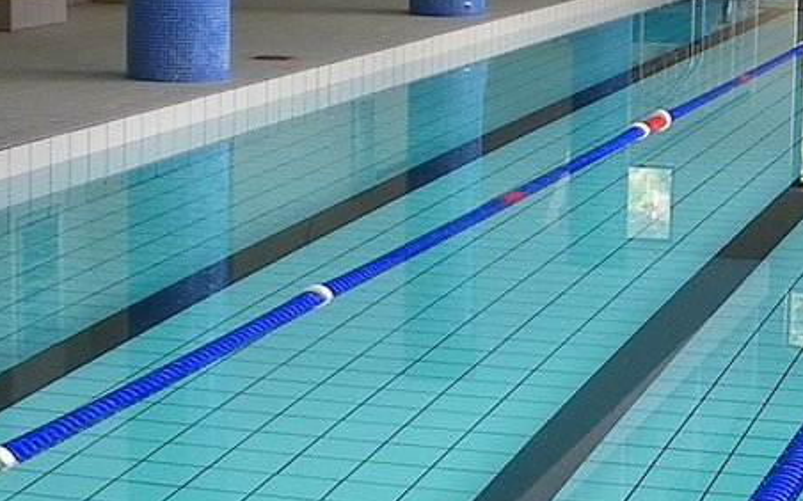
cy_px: 249
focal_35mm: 125
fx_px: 2734
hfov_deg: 16.5
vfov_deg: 10.5
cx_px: 732
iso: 64
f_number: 2.8
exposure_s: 1/60
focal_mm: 4.6
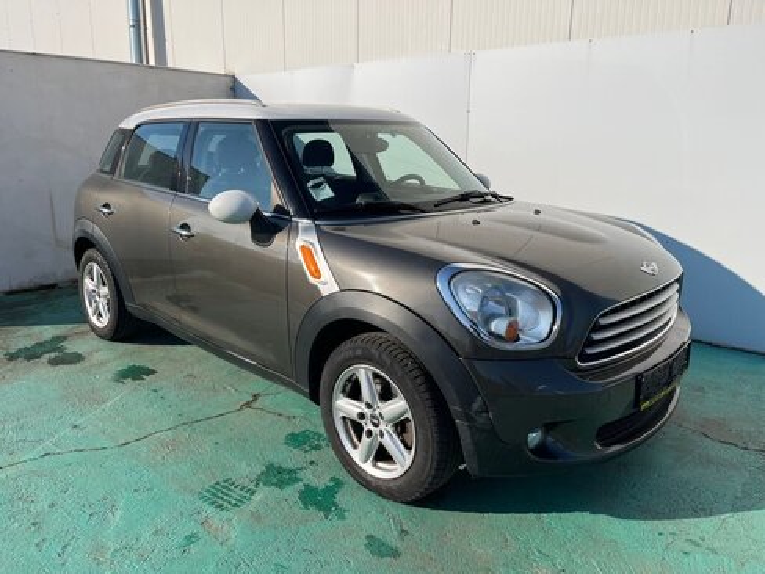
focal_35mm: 26
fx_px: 575
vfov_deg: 53.1
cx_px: 382
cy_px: 287
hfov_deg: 67.3
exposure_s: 1/4854
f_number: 1.6
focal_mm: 5.1
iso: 50
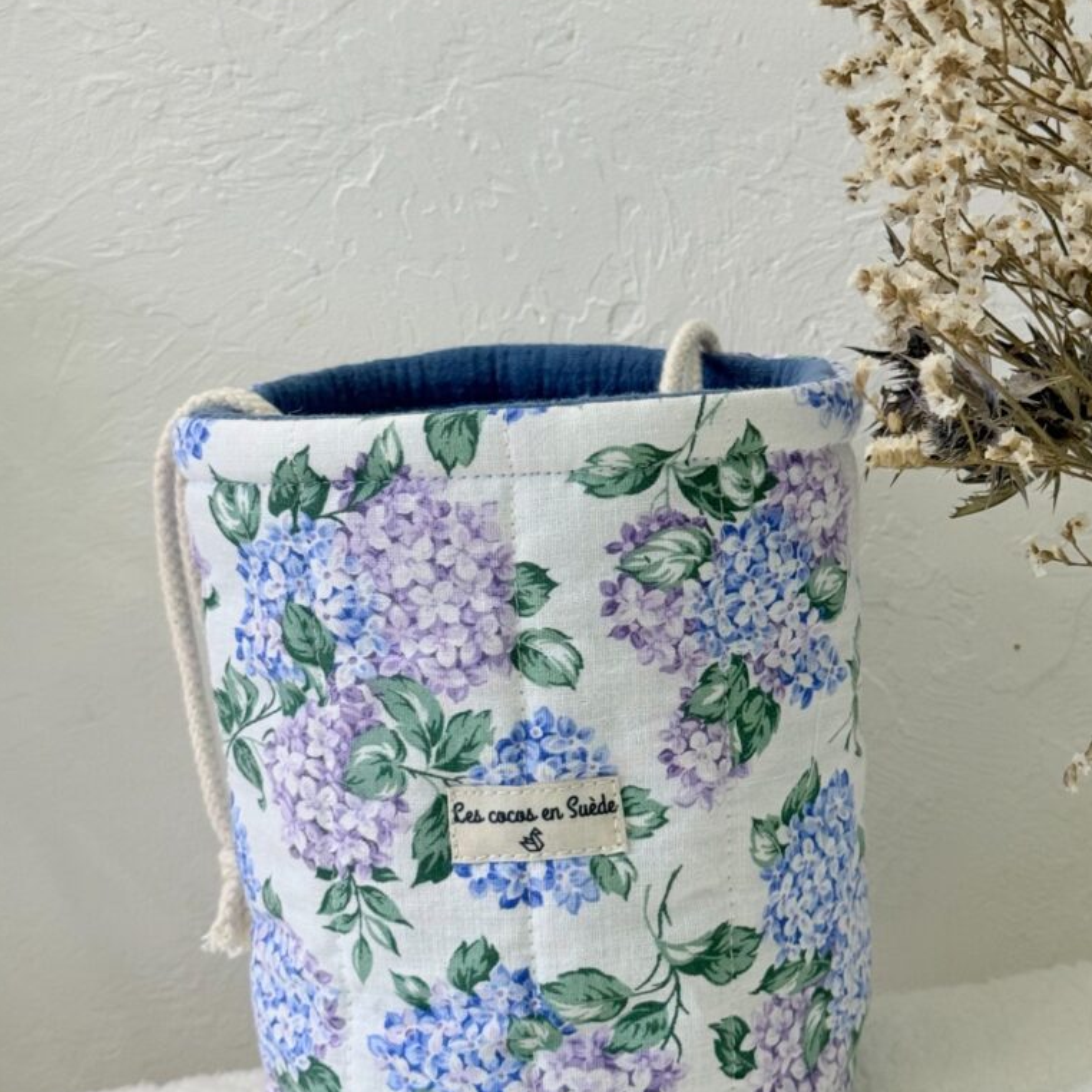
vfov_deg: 30.0
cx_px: 545
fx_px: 2034
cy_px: 557
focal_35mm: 57
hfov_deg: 30.0
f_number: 1.78
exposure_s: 1/60
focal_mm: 6.76
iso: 100
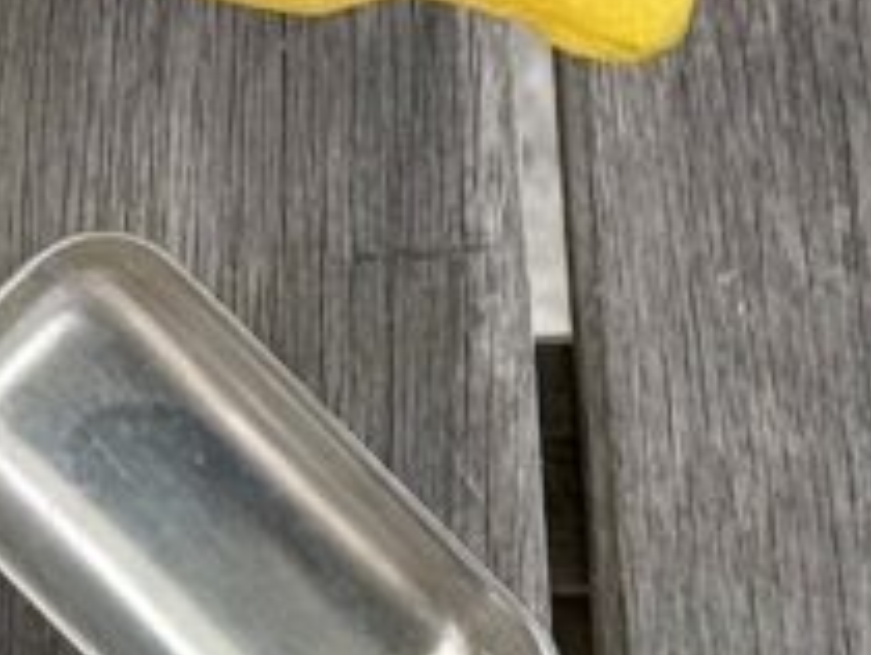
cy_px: -526
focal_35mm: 356
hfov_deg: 5.4
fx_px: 8968
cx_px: -1058
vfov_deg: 4.1
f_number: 1.78
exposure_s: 1/323
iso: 64
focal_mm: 6.76
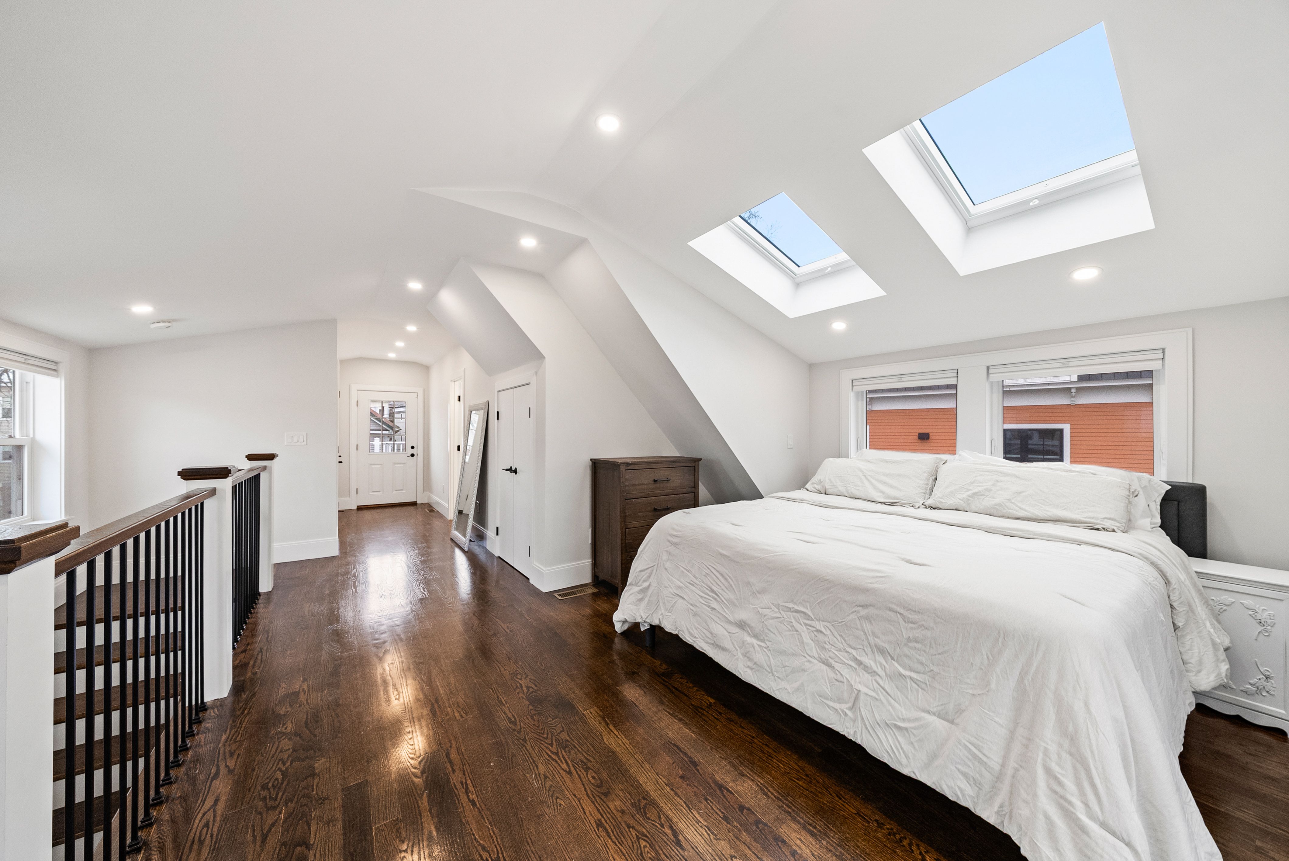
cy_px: 430
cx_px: 644
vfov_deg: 90.1
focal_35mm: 12
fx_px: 430
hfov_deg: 112.6
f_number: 8
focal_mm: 12
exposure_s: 1/25
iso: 800
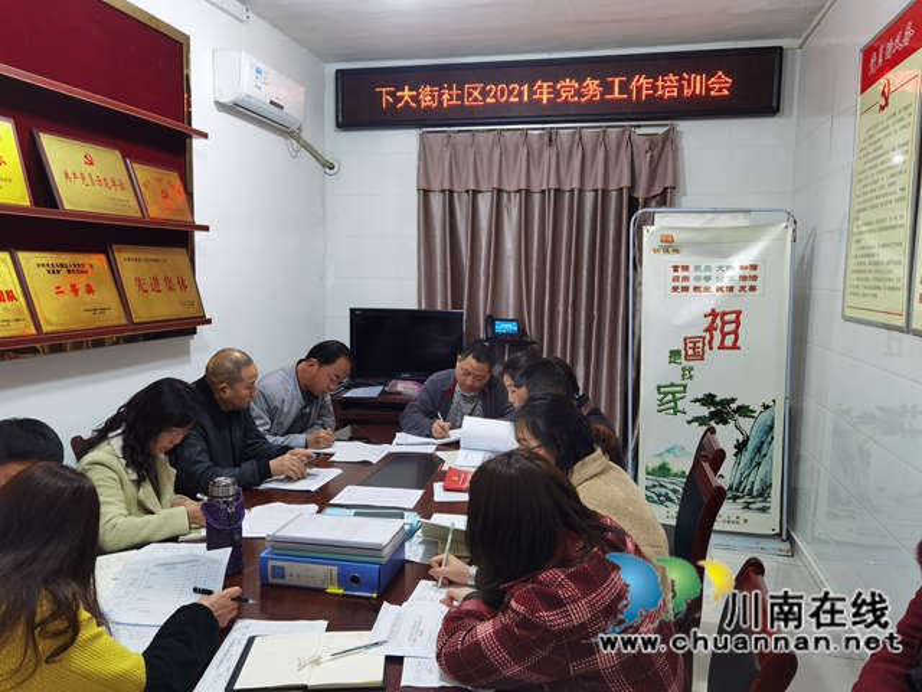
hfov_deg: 65.3
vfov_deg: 51.4
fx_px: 719
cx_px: 461
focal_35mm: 27
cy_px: 346
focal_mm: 6.71
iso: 125
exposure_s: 1/50
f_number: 1.9
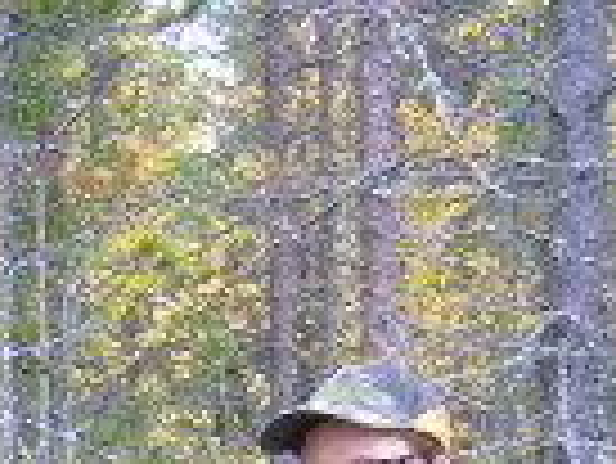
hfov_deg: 15.7
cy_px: 755
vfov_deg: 12.1
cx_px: -319
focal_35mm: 115
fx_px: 2048
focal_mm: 5.8
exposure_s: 1/25
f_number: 2.8
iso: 80
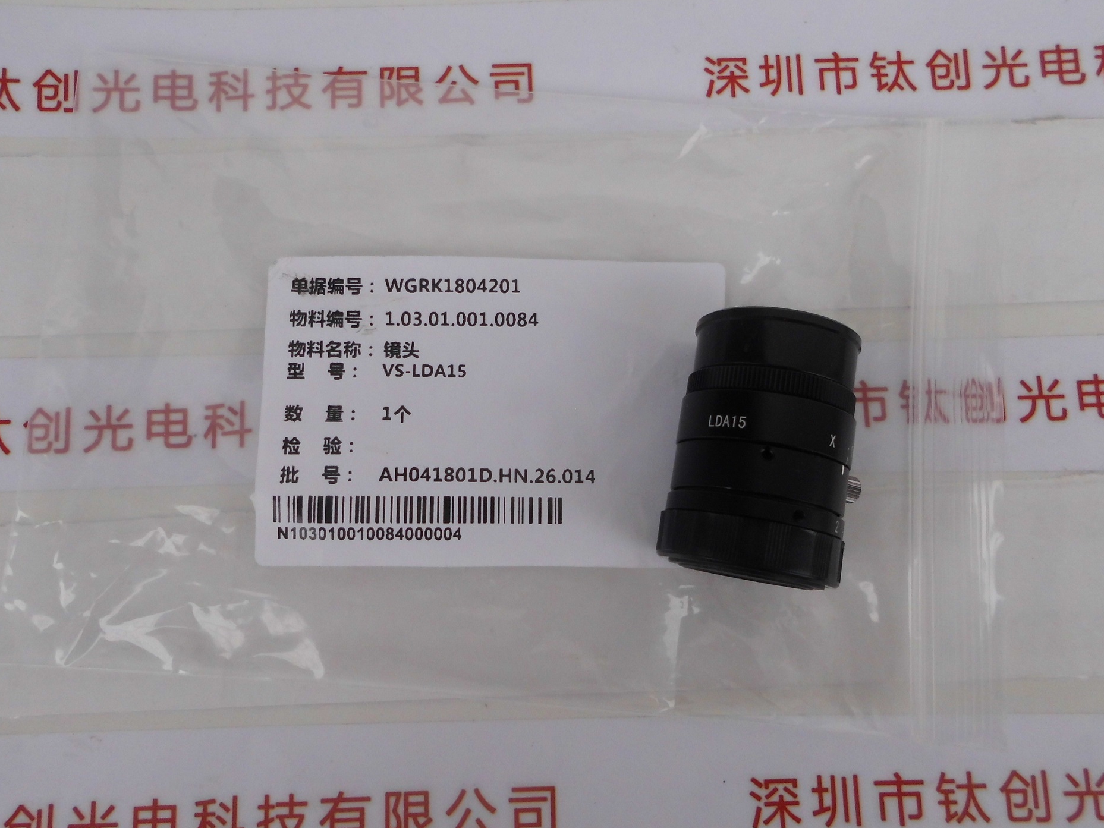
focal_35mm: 28
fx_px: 893
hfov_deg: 63.4
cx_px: 542
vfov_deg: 49.7
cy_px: 393
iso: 100
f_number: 3.2
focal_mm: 4.6
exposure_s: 1/362
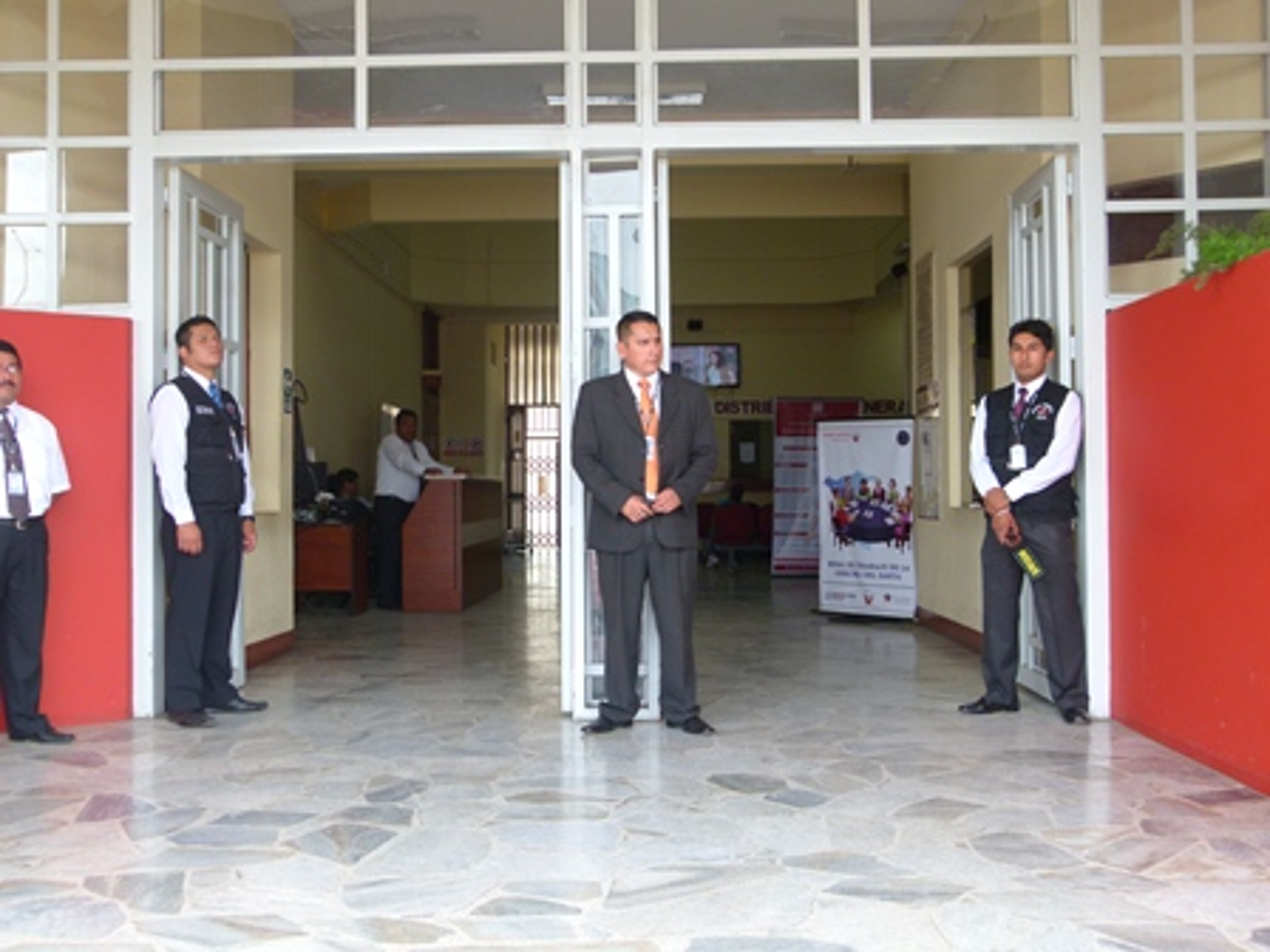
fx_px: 1431
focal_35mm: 39
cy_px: 476
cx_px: 635
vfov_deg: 36.8
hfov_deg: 47.9
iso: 100
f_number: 3.1
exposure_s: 1/100
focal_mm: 7
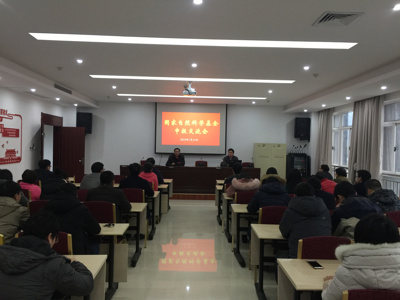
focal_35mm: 29
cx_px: 200
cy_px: 150
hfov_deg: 61.7
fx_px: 335
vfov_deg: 48.2
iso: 64
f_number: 2.2
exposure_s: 1/33
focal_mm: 4.15
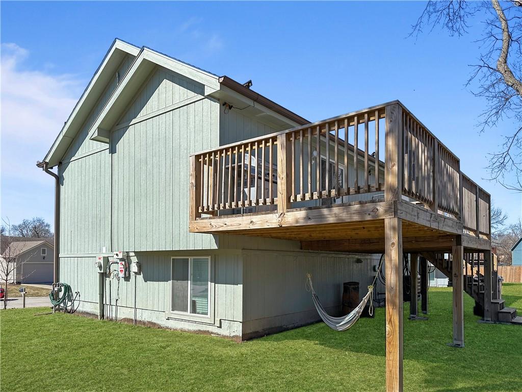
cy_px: 196
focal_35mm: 24
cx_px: 261
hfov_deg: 71.6
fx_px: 362
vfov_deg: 56.8
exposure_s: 1/4800
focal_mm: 6.86
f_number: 1.8
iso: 80
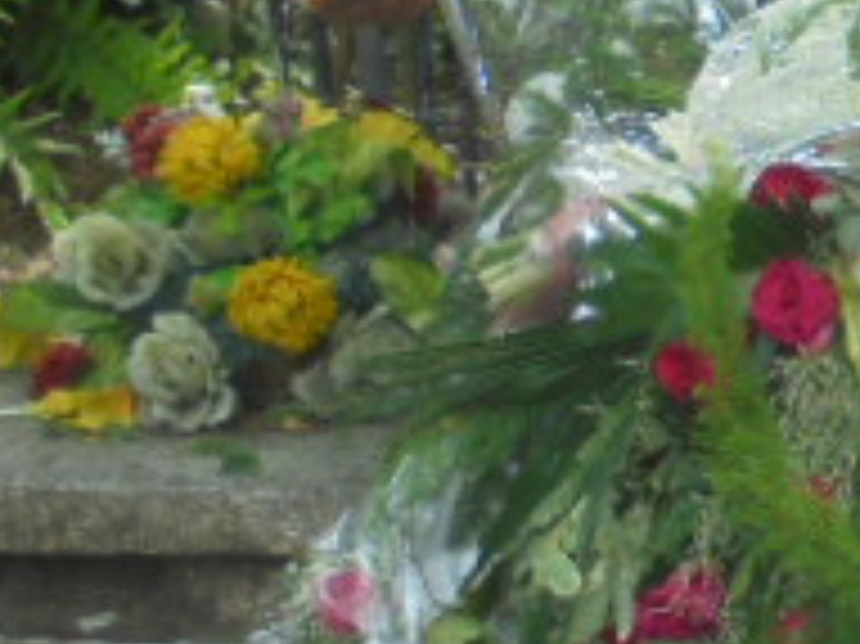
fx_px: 2830
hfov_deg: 15.5
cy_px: 117
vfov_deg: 12.9
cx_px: 1418
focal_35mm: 114
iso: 100
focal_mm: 6.1
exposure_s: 1/60
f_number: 4
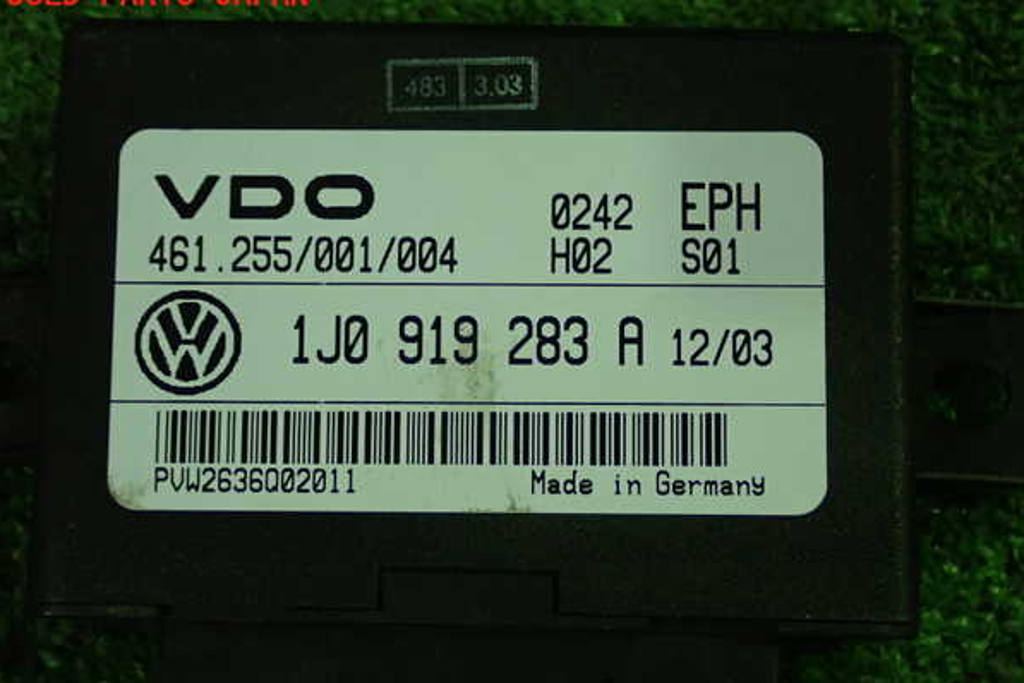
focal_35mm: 68
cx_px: 511
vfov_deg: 20.0
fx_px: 1934
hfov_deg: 29.7
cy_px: 359
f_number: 3.8
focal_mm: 11.78
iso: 800
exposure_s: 1/80
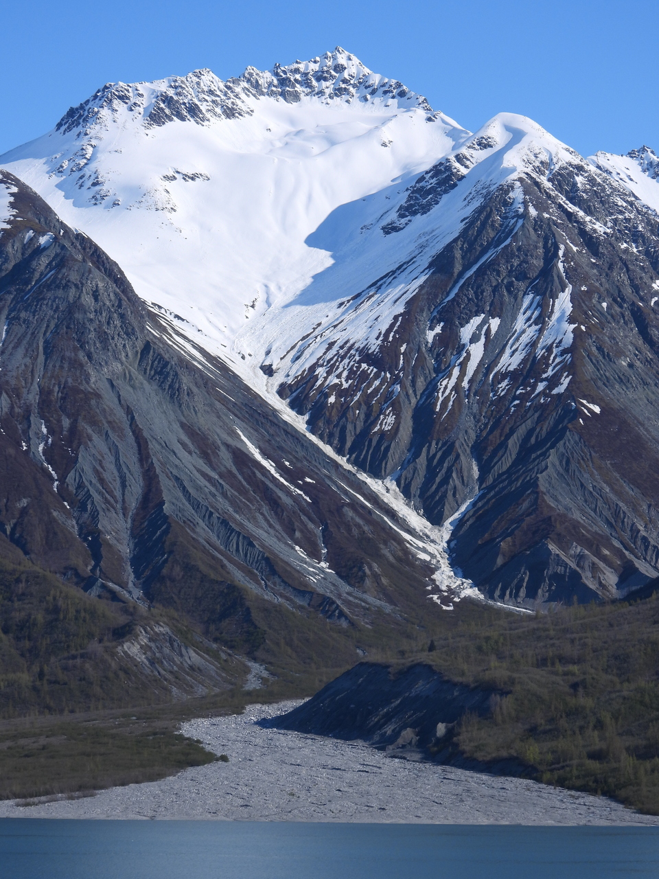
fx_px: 3173
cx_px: 330
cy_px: 440
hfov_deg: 11.9
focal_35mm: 125
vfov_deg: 15.8
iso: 100
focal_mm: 22.3
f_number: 4
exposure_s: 1/1250
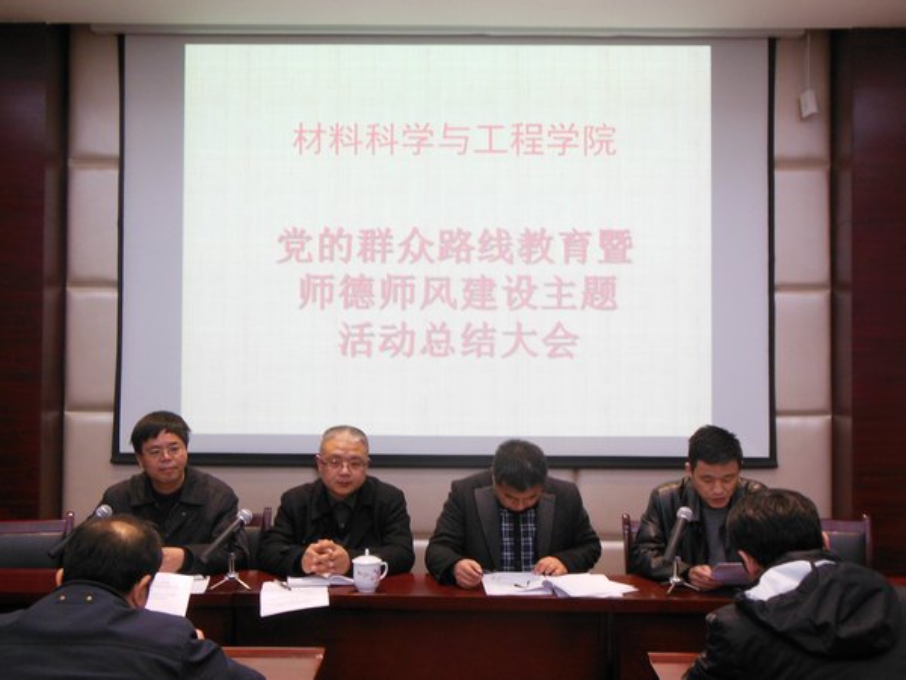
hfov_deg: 49.0
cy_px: 340
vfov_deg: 37.7
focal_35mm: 38
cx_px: 453
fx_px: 995
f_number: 3.6
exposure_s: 1/40
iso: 400
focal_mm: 6.8
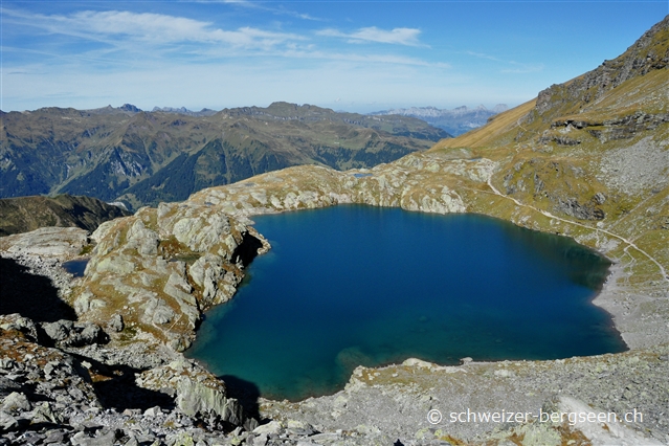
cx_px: 334
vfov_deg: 47.9
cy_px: 223
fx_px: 502
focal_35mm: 27
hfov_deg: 67.4
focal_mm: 18
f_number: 14
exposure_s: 1/800
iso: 800
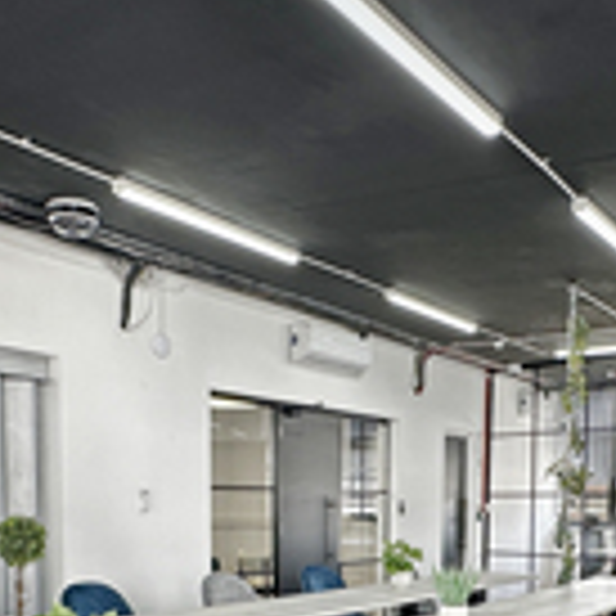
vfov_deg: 34.8
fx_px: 906
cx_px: 333
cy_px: 587
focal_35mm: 45
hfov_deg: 37.5
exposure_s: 1/99
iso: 64
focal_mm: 2.22
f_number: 2.2
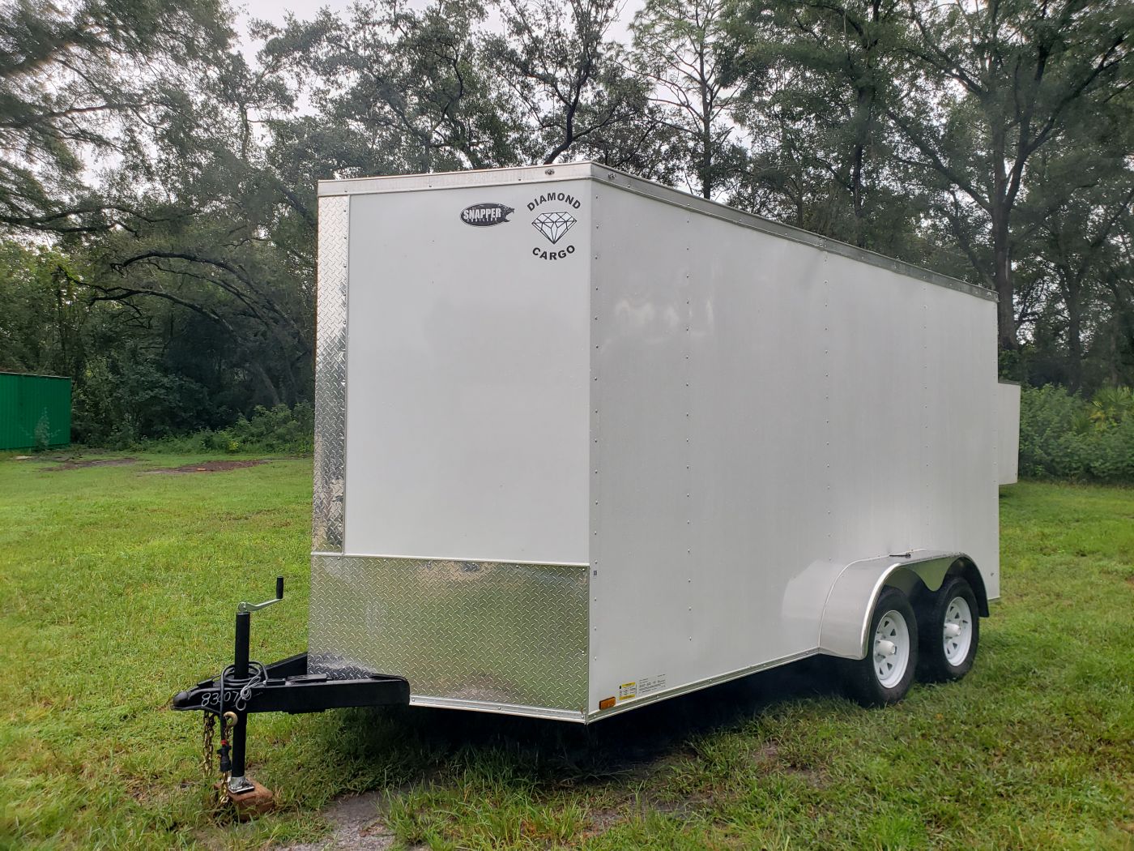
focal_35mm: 26
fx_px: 852
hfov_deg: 67.3
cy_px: 426
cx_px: 567
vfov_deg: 53.1
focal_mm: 4.3
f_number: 2.4
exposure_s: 1/172
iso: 50
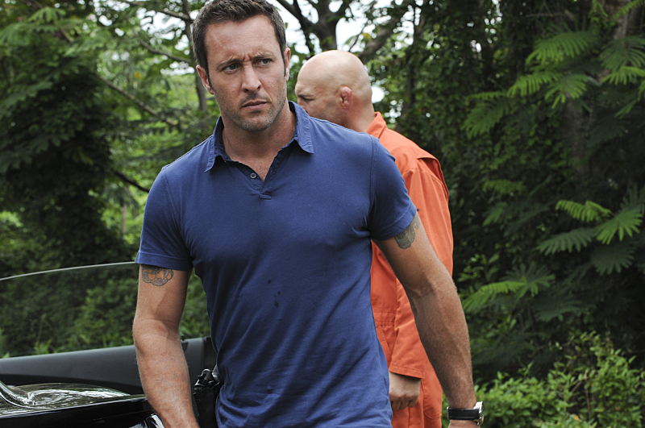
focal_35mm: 135
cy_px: 214
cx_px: 322
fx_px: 2415
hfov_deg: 15.2
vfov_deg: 10.1
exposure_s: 1/250
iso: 400
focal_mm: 90
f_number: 10
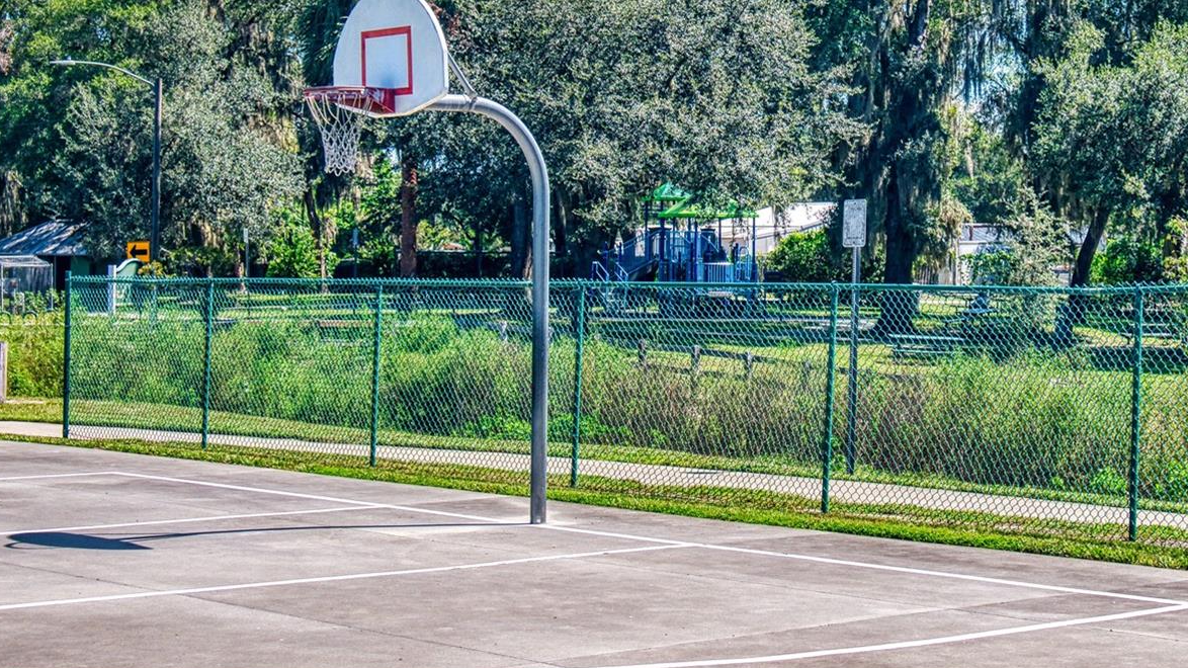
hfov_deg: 24.7
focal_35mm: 86
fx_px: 2709
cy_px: 185
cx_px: 749
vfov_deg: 14.0
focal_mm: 29
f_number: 8
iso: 200
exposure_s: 1/320
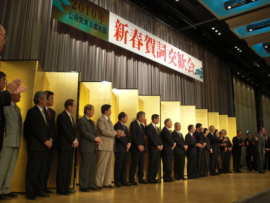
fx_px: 281
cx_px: 135
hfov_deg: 51.4
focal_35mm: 36
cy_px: 102
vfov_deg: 39.7
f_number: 2.8
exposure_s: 1/100
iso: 200
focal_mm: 6.3
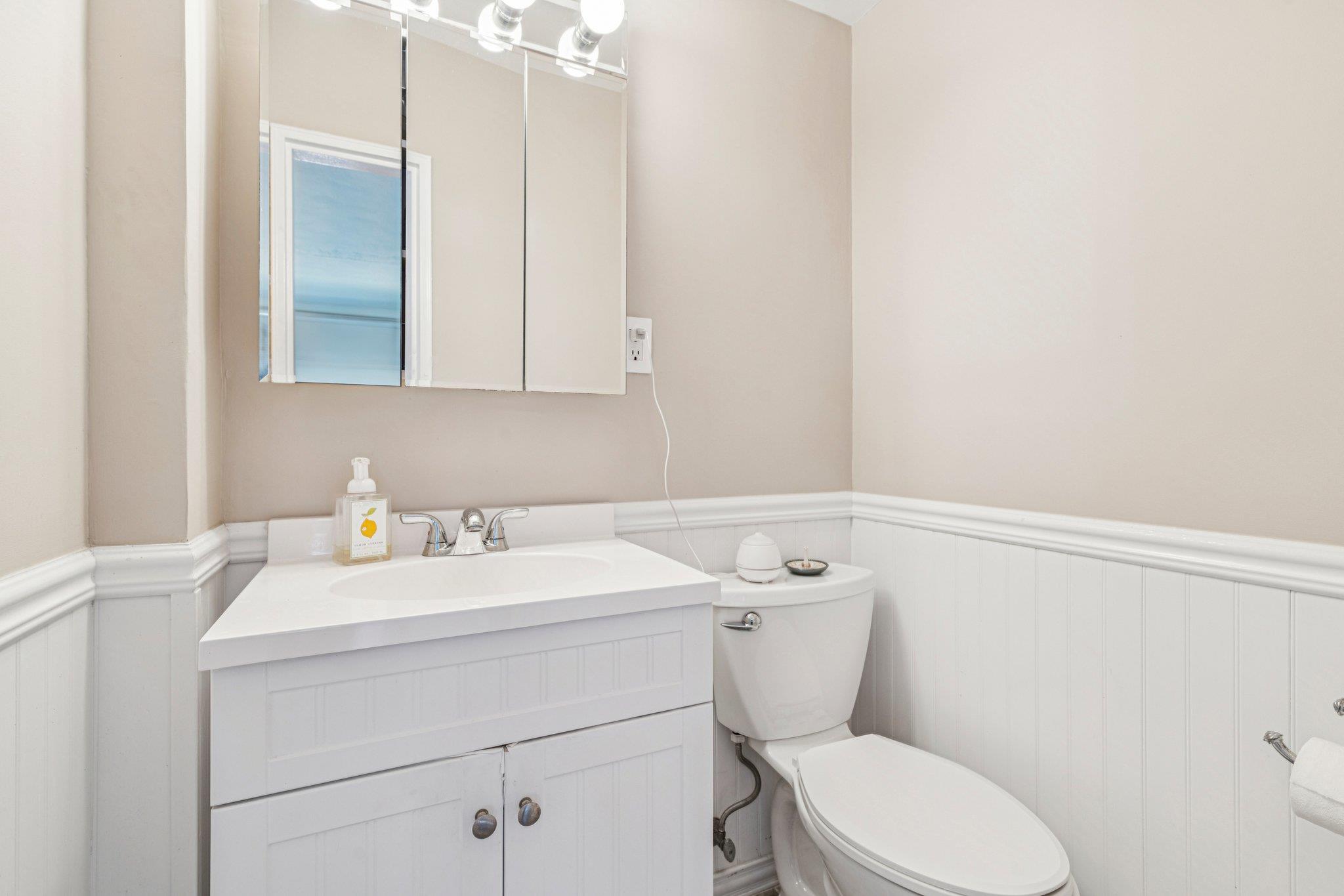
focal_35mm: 16
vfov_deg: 73.7
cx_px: 672
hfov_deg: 96.7
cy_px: 448
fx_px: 597
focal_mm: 16
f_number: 8
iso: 250
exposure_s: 1/4
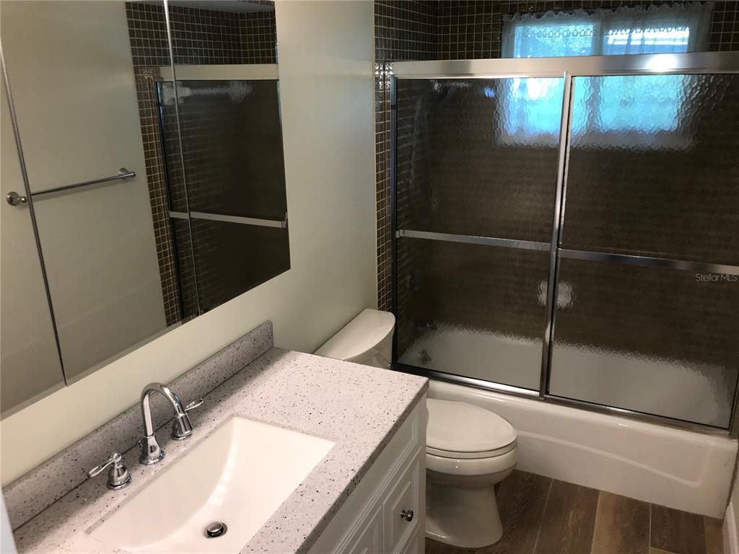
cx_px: 370
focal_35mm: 28
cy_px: 277
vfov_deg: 49.7
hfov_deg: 63.4
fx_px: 598
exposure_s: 1/72
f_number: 1.8
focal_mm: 3.99
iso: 20
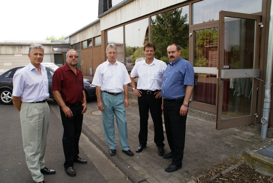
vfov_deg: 48.0
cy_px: 92
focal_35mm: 27
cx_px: 136
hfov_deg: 67.3
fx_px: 205
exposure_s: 1/60
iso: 100
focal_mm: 18
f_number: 11
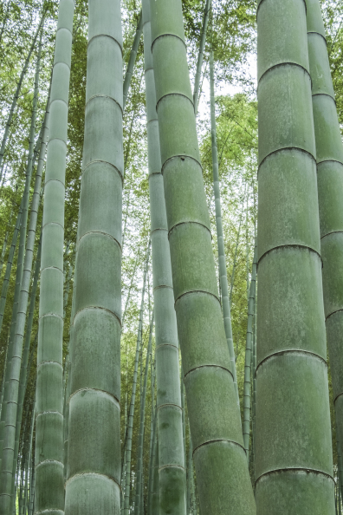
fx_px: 715
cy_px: 440
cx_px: 233
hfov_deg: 26.8
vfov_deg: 37.6
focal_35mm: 50
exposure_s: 1/4
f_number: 13
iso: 320
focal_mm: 19.2
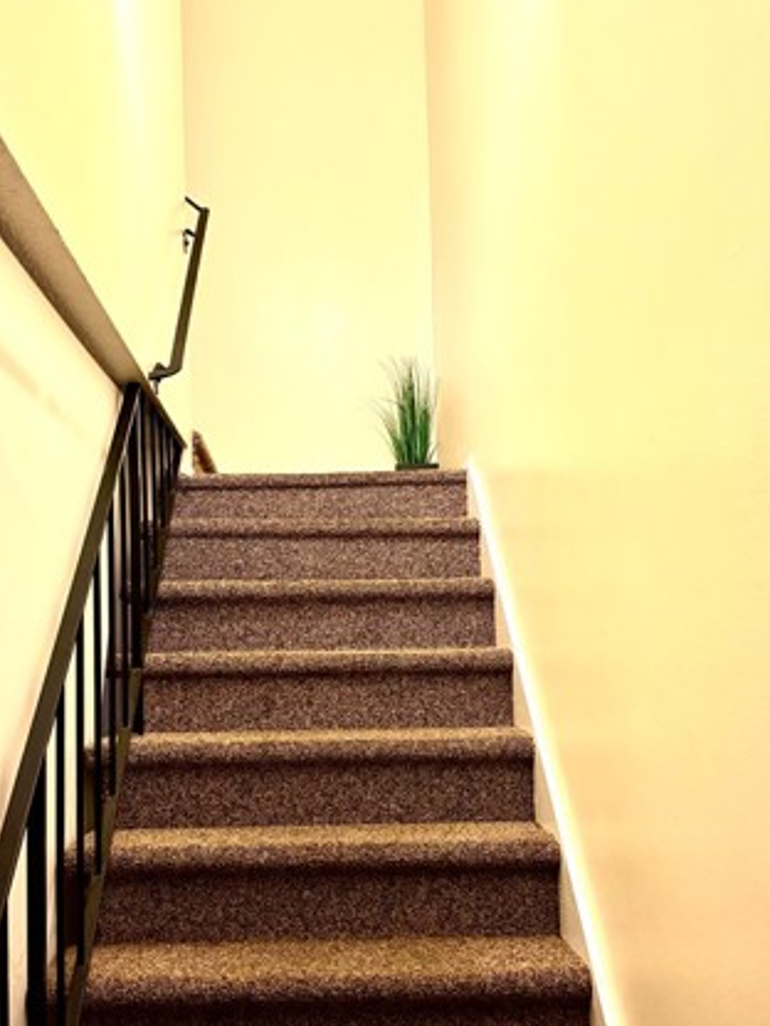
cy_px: 580
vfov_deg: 46.7
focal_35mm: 40
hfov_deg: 35.9
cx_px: 333
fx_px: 1186
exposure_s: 1/60
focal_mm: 5.96
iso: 320
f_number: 1.6
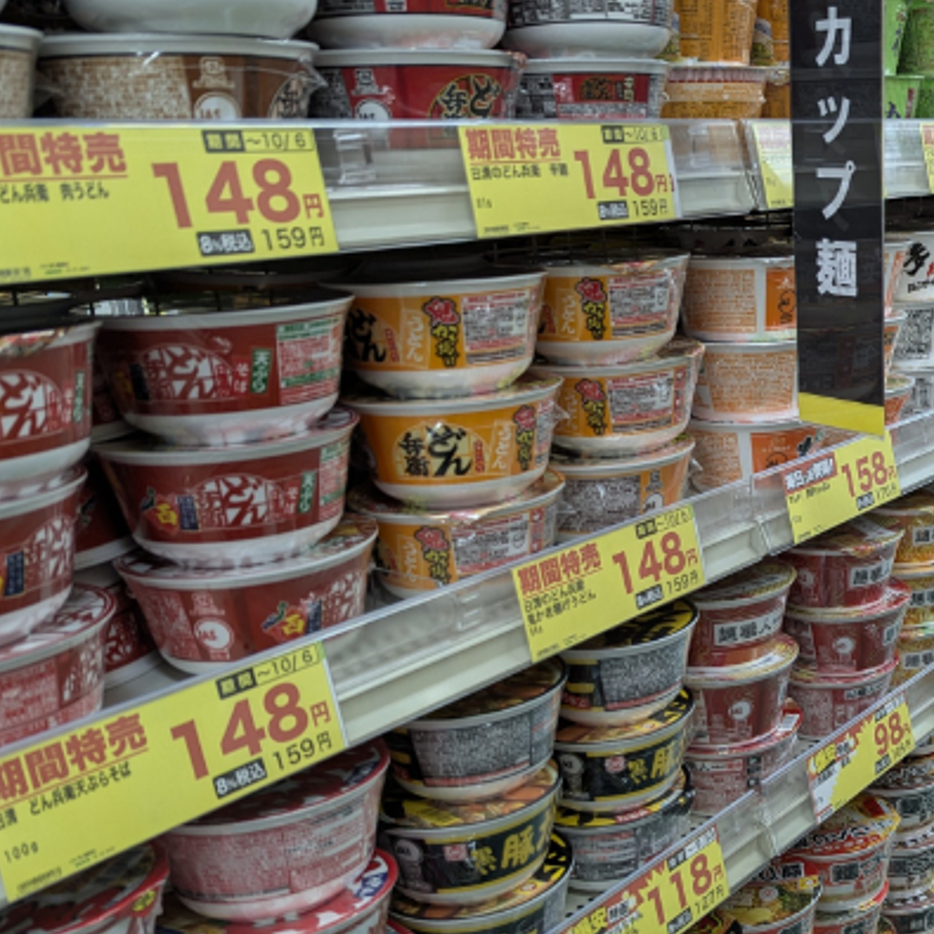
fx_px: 1313
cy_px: 525
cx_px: 835
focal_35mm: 43
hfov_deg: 36.8
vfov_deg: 39.1
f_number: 1.9
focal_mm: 6.8
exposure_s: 1/50
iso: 44
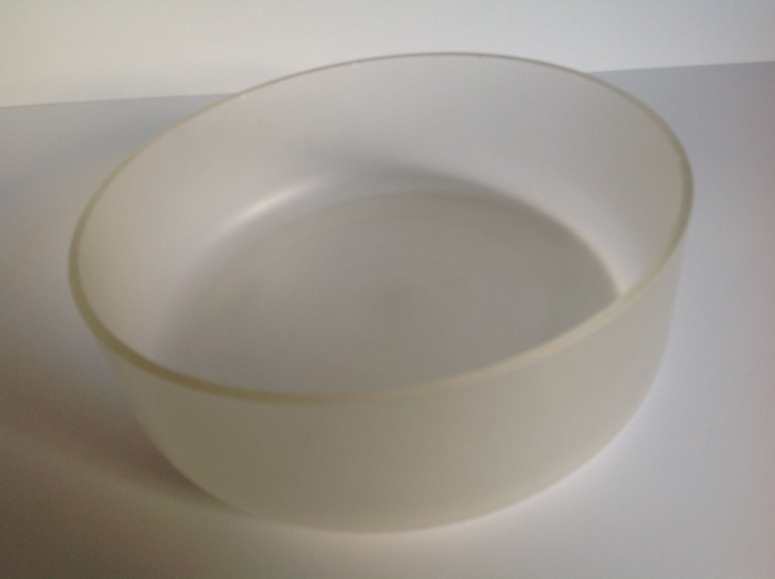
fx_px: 782
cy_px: 290
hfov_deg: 52.7
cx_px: 388
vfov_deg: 40.6
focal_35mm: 35
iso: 50
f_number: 2.4
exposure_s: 1/33
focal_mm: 4.28
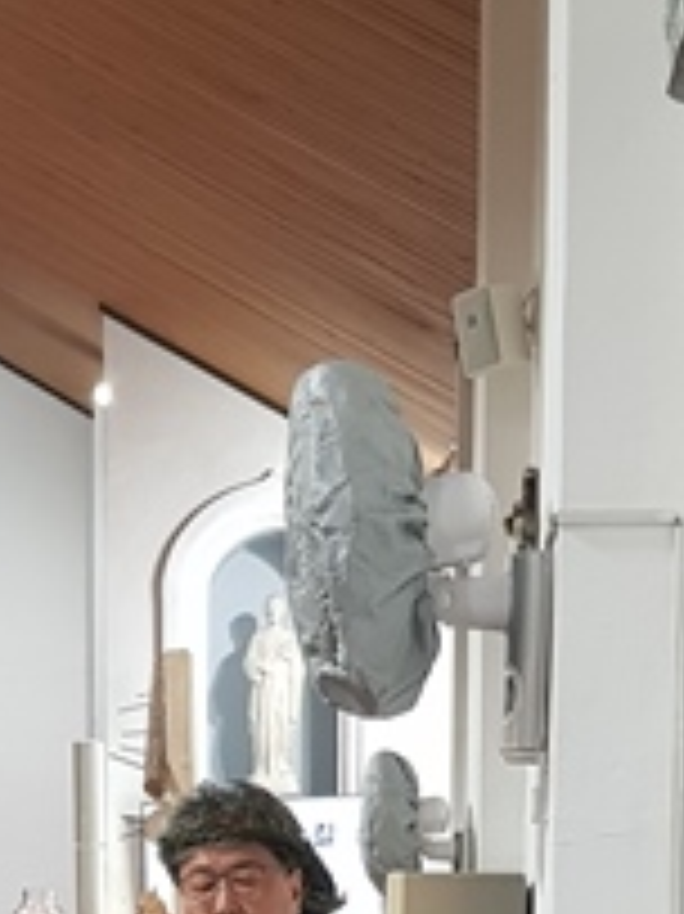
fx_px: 2163
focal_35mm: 82
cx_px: 0
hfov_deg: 17.6
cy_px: 1220
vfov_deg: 21.4
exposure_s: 1/60
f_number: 1.7
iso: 200
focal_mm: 4.2
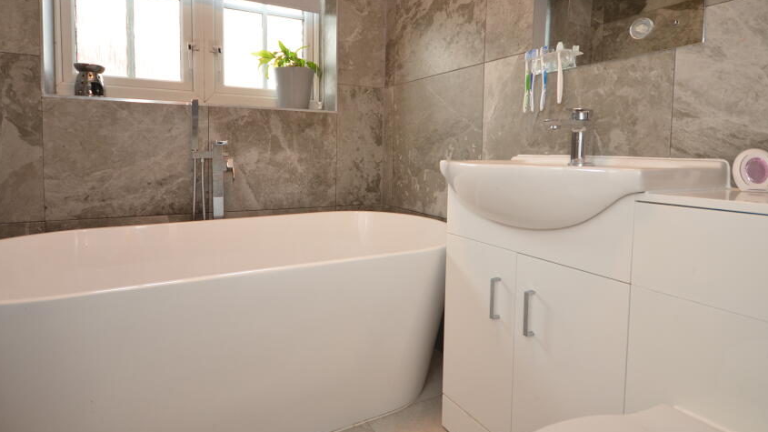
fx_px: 387
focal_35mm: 19
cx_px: 344
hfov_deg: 89.3
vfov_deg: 57.7
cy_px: 165
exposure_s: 1/60
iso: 280
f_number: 4
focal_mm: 10
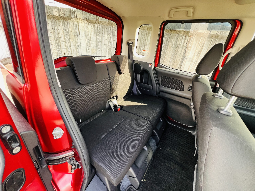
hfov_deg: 106.2
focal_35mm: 13
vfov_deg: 89.9
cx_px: 128
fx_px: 96
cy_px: 96
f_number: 1.8
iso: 160
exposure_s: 1/99
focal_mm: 1.57
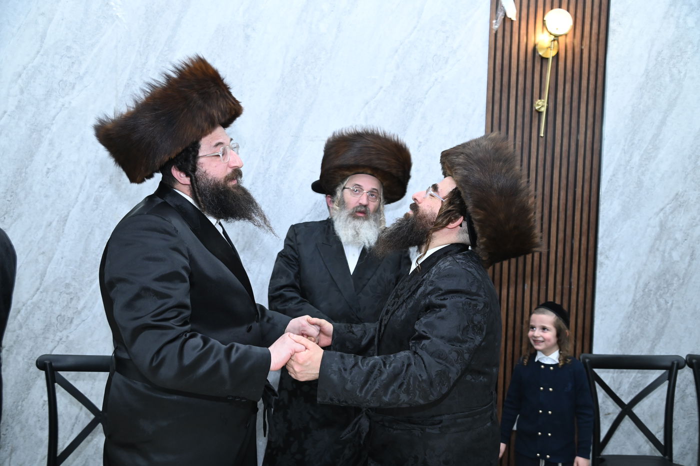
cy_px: 233
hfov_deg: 54.5
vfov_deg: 37.8
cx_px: 350
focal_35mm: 35
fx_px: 680
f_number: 4.5
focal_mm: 35
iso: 2000
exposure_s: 1/125
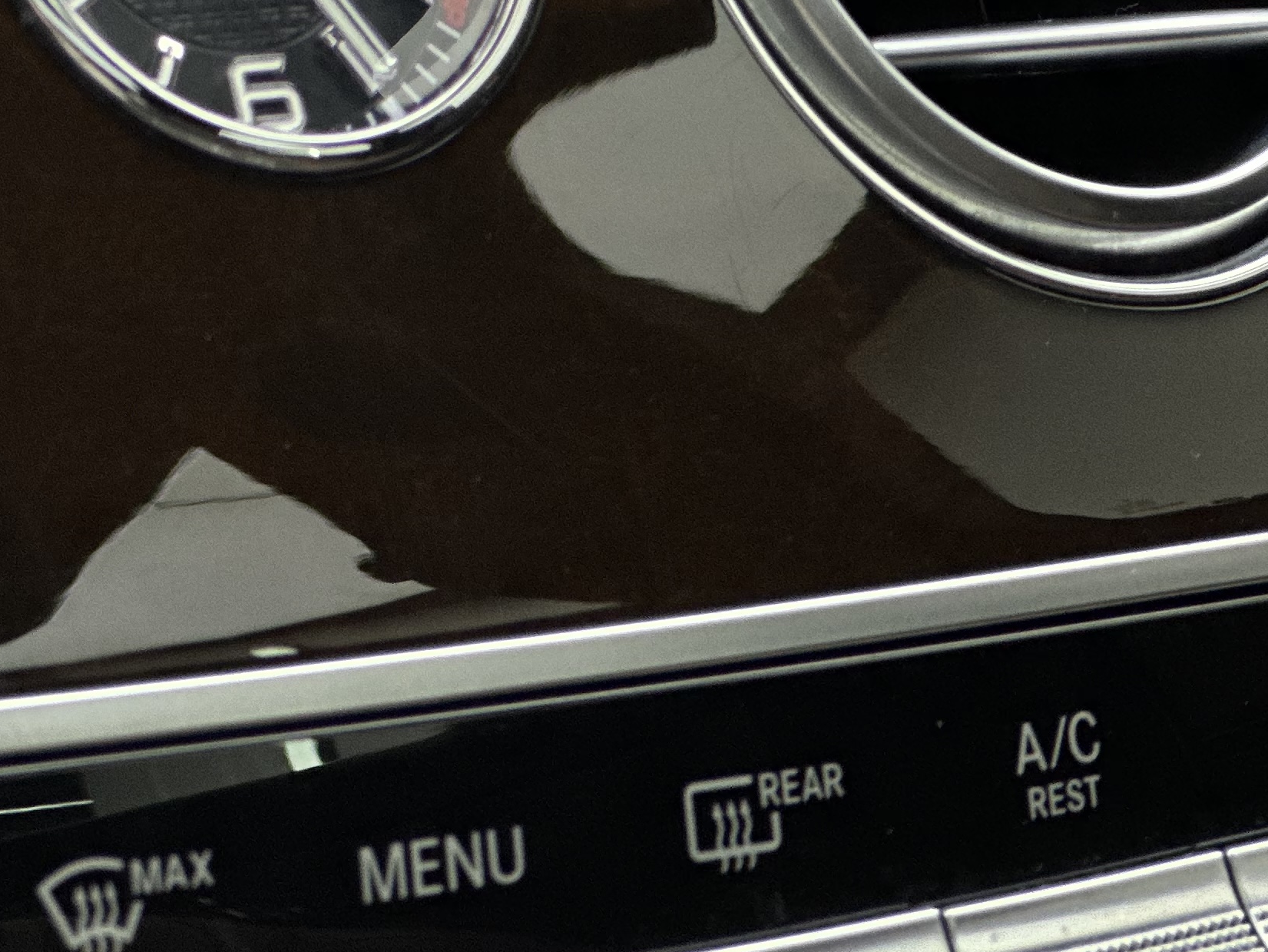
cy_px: -143
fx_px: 6888
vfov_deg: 7.8
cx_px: 188
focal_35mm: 188
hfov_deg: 10.5
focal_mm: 9
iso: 125
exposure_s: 1/50
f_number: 2.8
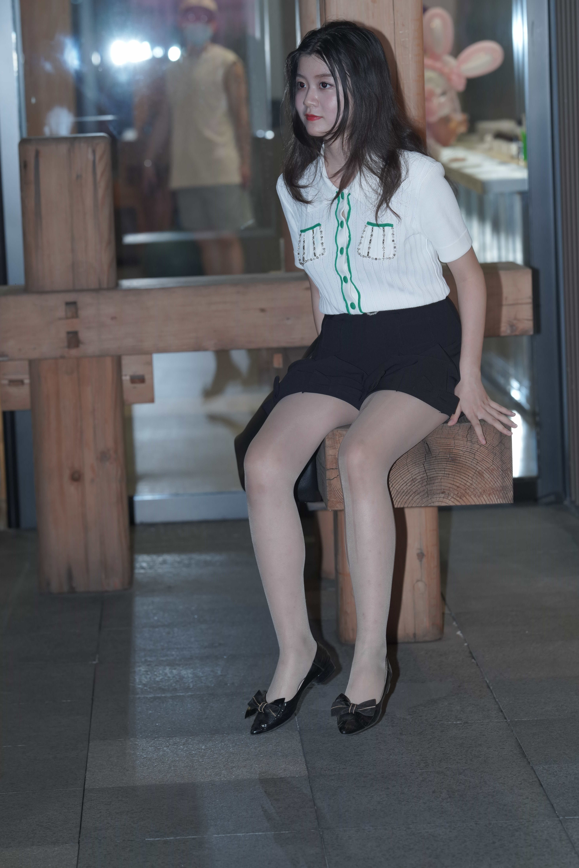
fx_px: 3257
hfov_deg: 10.2
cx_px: 290
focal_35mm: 135
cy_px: 434
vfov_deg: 15.2
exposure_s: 1/200
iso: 800
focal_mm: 135
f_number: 5
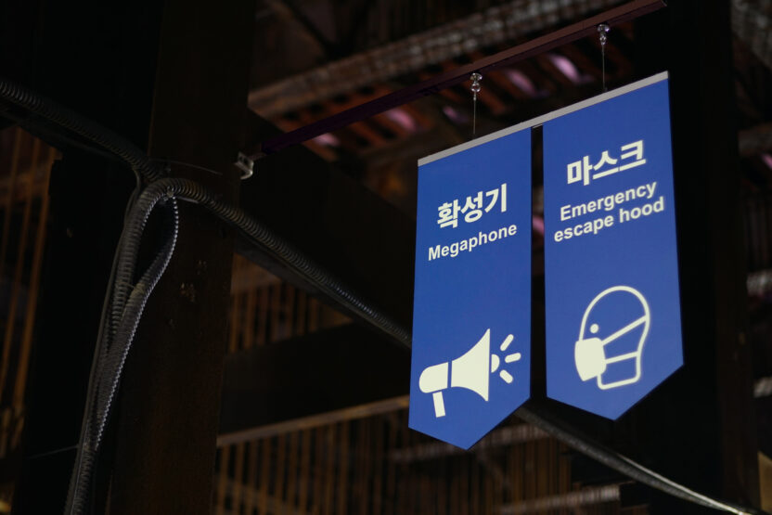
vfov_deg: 18.2
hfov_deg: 27.0
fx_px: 1609
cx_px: 386
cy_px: 258
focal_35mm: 75
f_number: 1.7
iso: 320
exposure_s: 1/25
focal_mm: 50
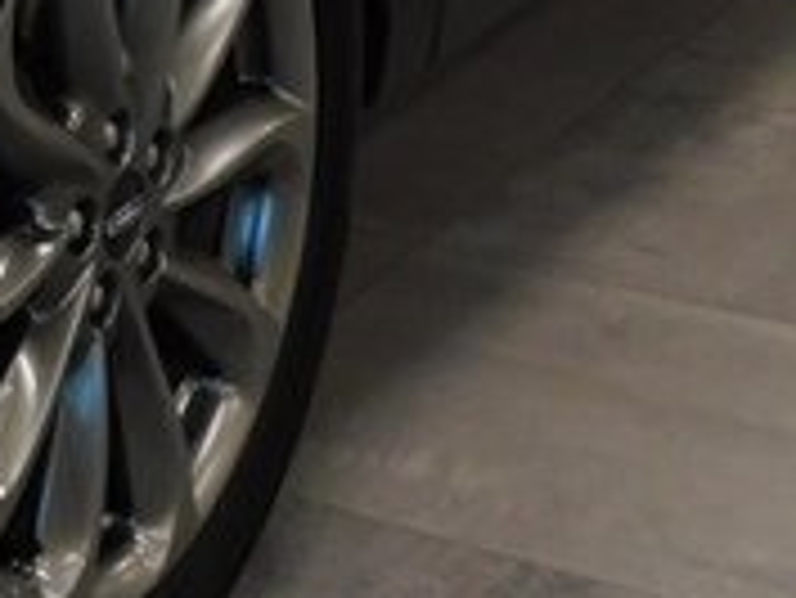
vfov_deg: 10.7
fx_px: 3060
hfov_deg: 13.9
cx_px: -382
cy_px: -360
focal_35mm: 133
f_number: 3
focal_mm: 4
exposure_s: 1/30
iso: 220
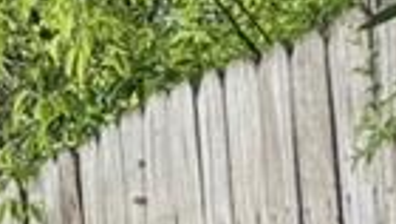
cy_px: 567
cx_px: -857
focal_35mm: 191
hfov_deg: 8.9
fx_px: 2007
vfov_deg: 6.1
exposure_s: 1/584
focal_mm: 6.76
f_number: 1.78
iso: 100
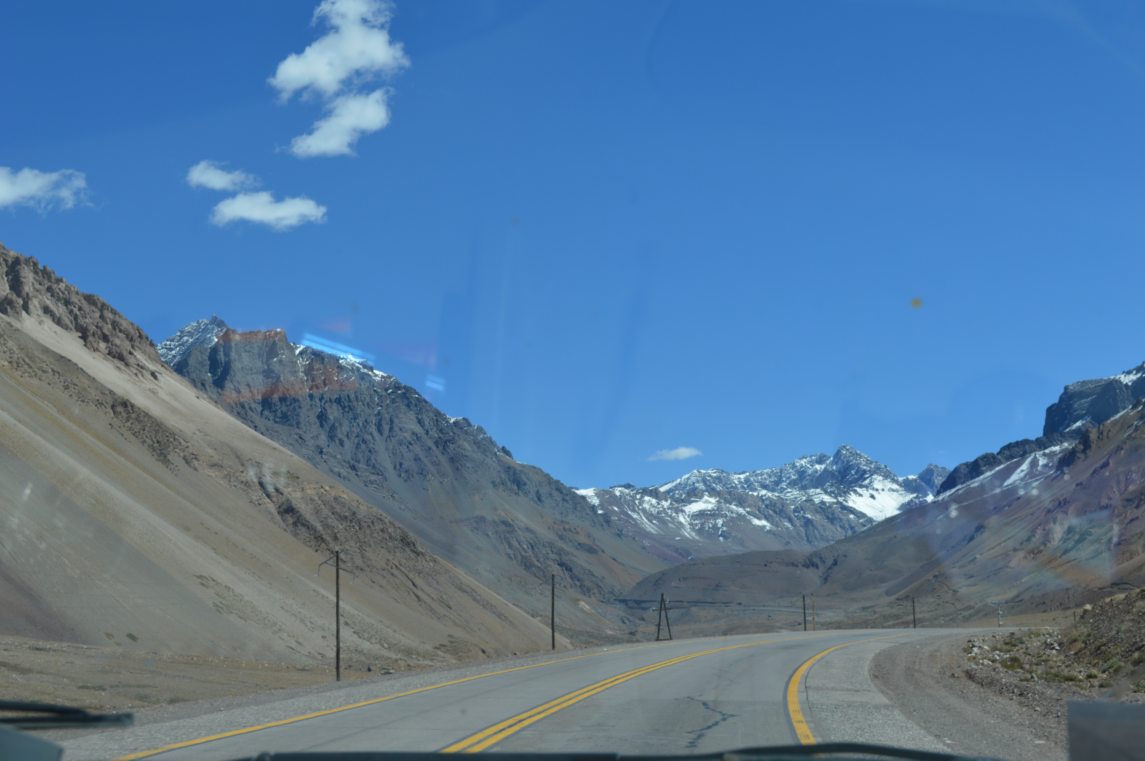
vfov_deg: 25.7
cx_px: 572
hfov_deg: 37.9
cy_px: 380
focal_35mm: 52
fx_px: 1668
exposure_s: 1/250
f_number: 8
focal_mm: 35
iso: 100
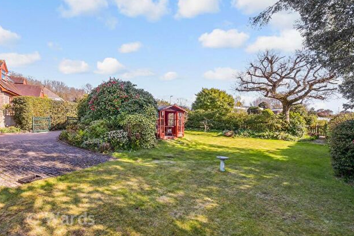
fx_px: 167
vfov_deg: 70.3
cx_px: 157
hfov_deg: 92.9
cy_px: 127
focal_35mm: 17
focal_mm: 10
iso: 200
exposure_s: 1/160
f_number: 8
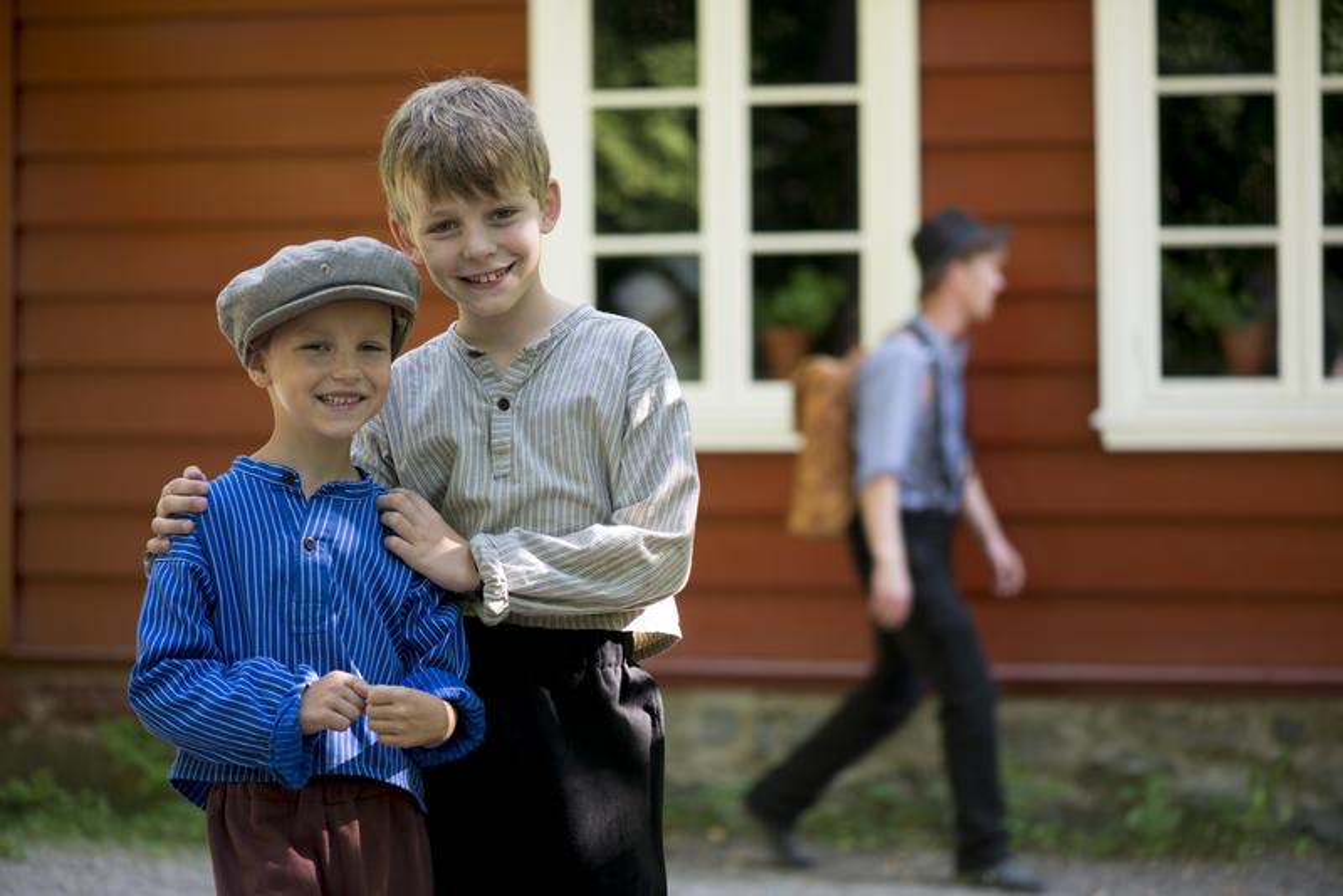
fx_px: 3918
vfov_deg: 13.1
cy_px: 448
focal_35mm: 105
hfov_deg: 19.4
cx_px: 672
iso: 100
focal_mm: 105
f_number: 3.2
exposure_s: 1/80
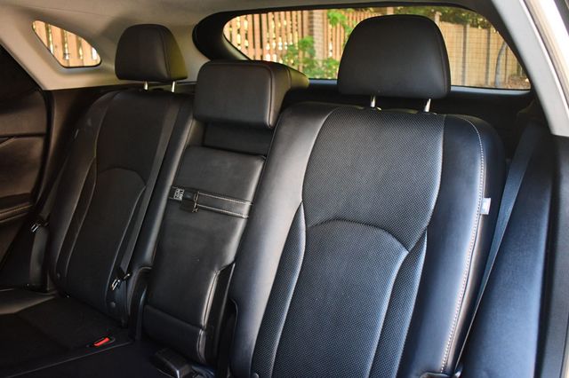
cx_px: 284
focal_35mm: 30
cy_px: 189
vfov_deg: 43.6
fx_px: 474
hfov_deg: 62.0
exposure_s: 1/125
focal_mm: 20
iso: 2500
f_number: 3.8
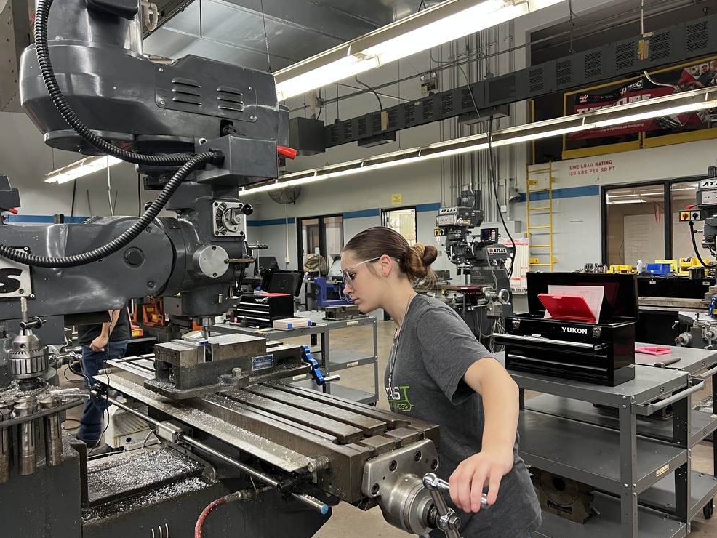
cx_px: 346
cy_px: 263
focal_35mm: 27
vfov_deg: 51.4
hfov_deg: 65.3
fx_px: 559
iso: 125
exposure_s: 1/60
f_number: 1.5
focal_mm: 5.7
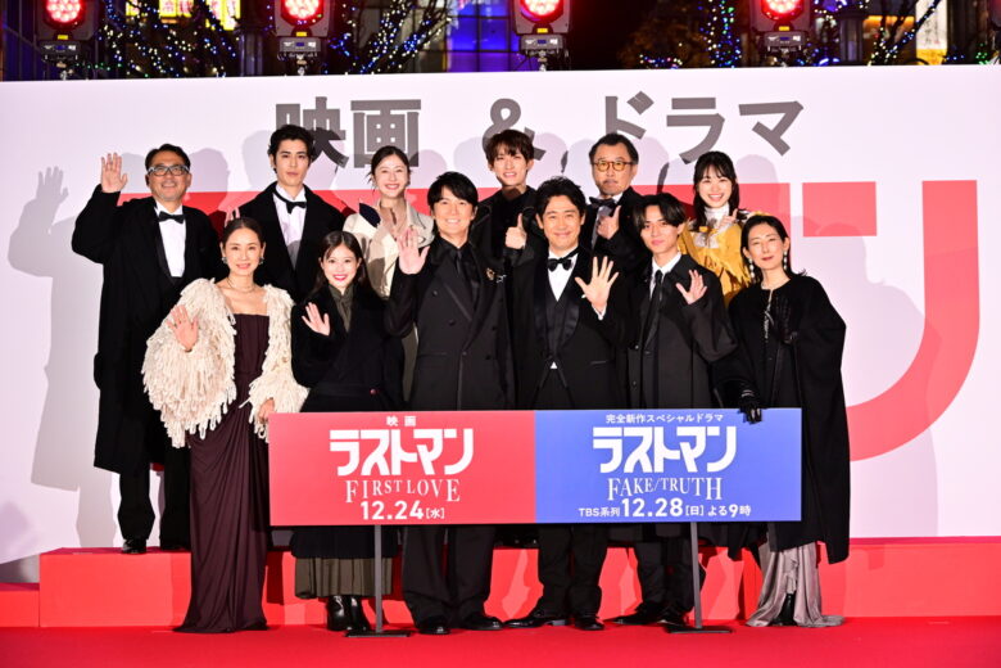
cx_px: 500
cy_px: 334
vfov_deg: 18.7
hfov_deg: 27.7
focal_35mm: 73
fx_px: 2030
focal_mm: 73
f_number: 6
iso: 2000
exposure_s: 1/200
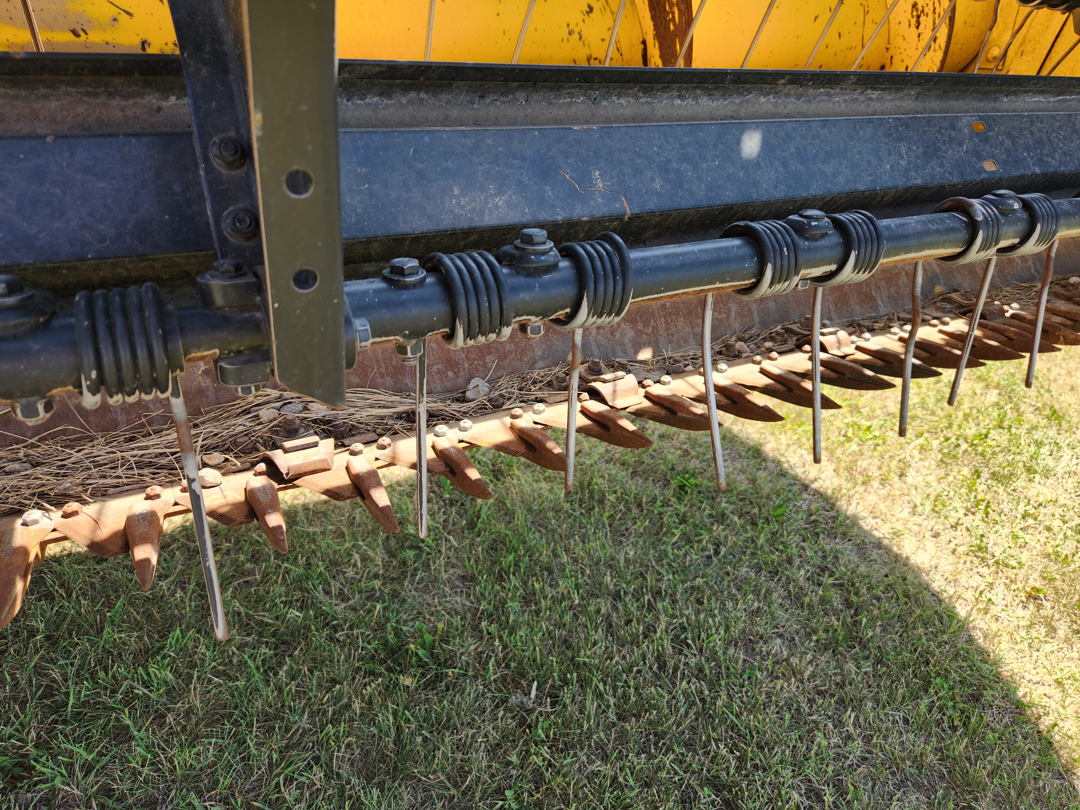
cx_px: 540
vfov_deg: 58.9
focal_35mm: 23
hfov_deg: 73.9
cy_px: 405
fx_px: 718
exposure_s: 1/180
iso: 20
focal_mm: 5.4
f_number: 1.8
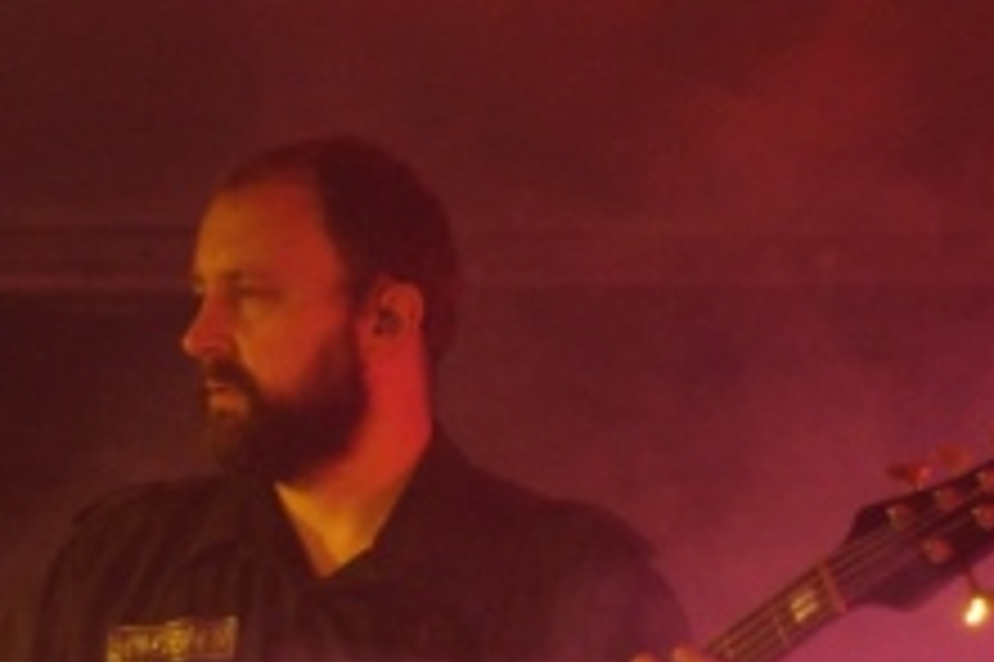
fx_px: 6704
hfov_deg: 8.5
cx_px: 432
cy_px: 491
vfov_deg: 5.6
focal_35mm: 243
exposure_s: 1/60
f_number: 5.6
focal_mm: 80
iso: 3200
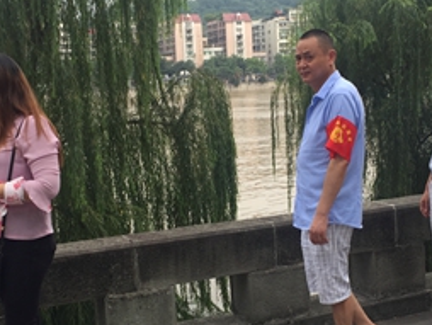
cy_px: 224
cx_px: 235
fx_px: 712
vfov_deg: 25.5
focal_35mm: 57
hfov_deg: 33.7
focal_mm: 4.15
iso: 32
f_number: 2.2
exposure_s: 1/549
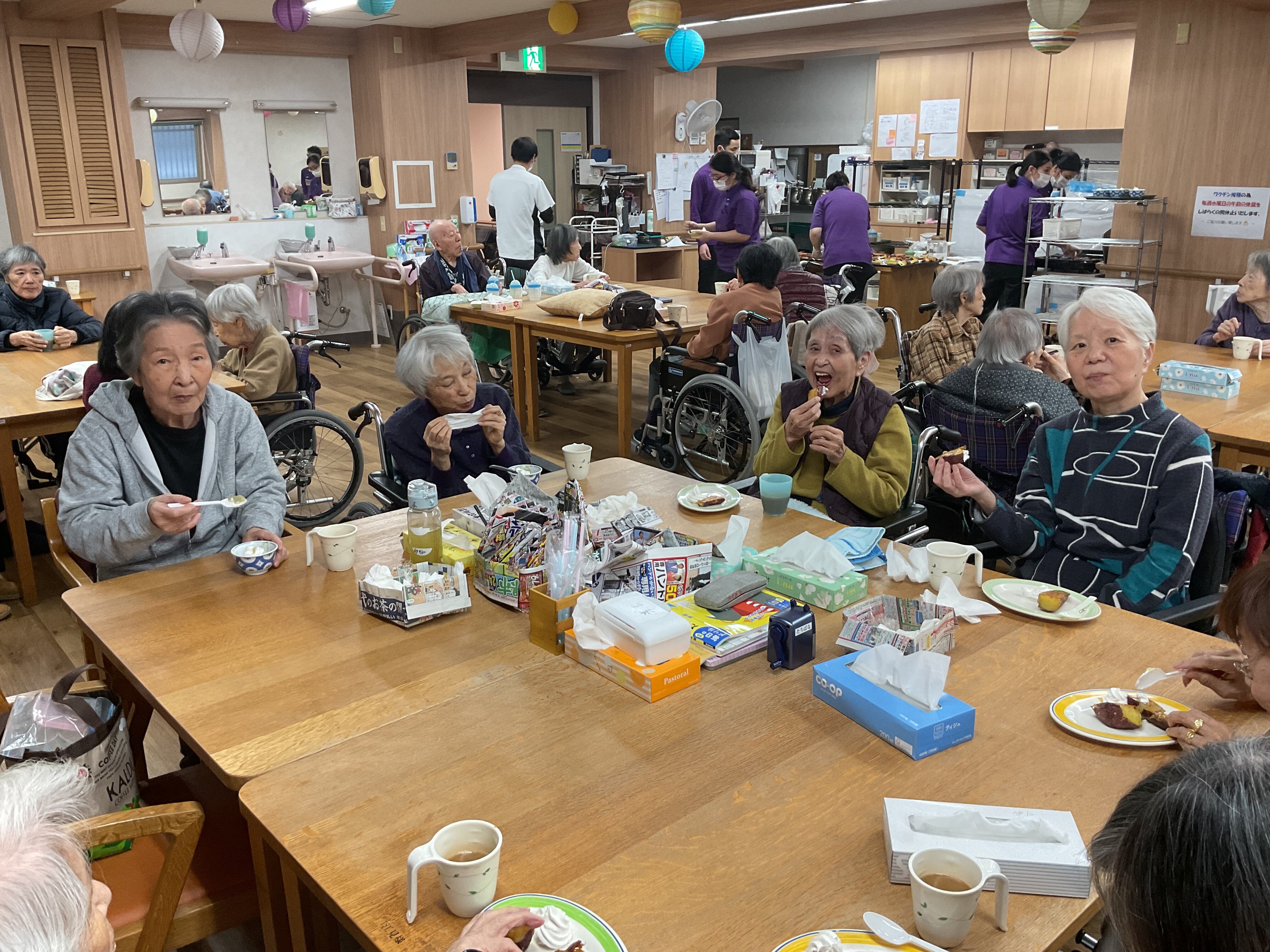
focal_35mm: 29
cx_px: 635
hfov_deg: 61.7
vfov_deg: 48.2
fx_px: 1064
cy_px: 476
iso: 100
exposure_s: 1/60
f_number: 1.8
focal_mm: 3
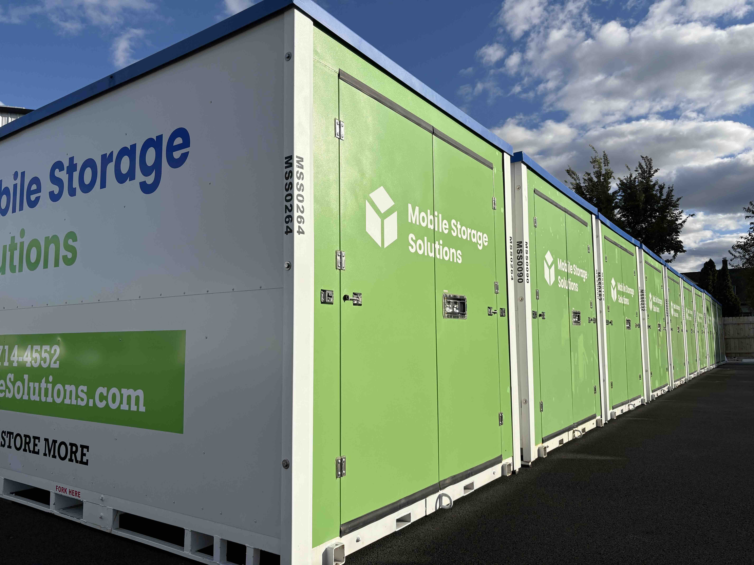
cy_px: 282
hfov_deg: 67.3
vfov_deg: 53.1
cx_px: 377
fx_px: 566
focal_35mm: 26
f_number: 1.6
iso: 50
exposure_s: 1/6993
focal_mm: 5.96
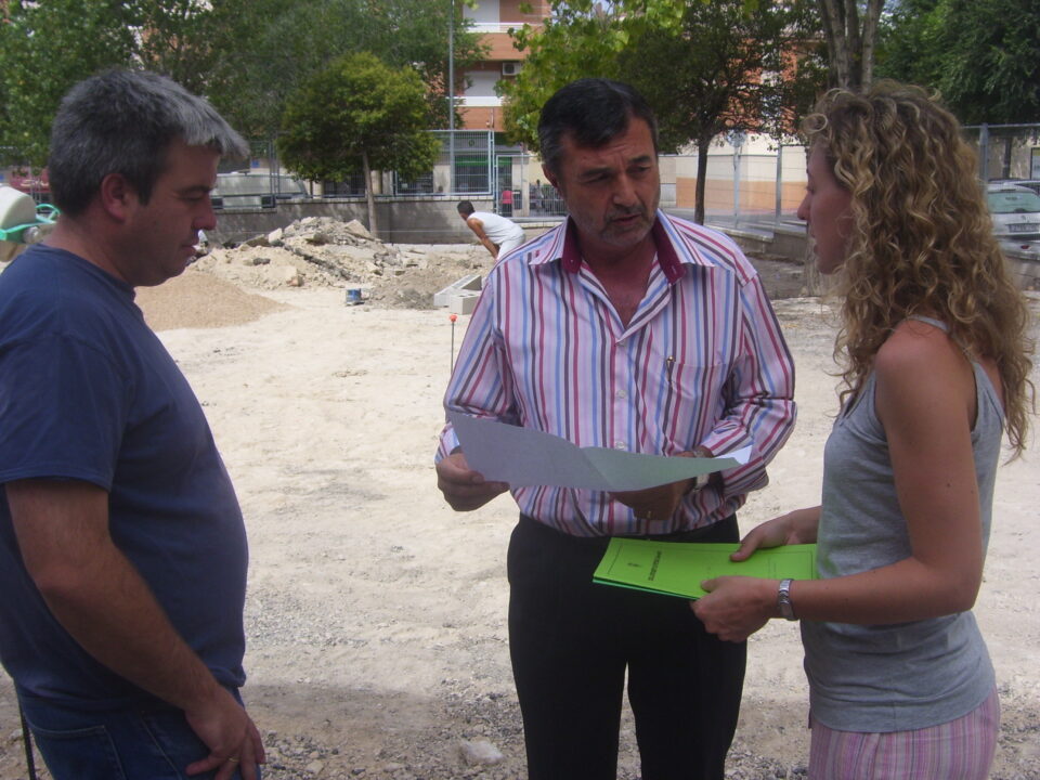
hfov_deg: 41.2
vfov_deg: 31.5
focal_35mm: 46
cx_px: 520
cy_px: 390
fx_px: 1382
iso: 80
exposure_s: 1/500
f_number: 5.6
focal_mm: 7.6
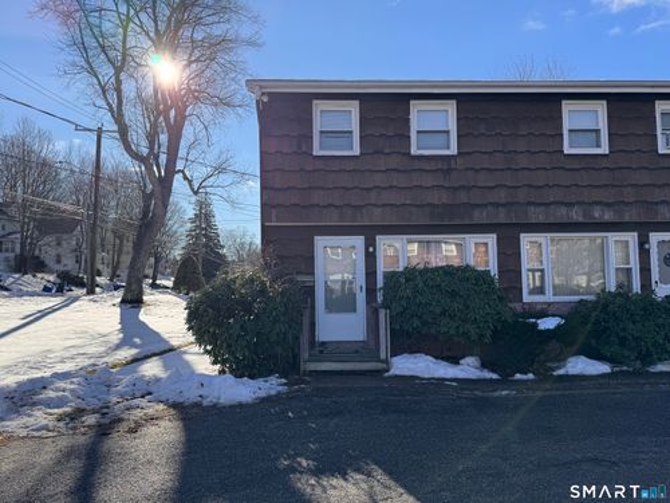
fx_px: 465
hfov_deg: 71.6
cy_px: 252
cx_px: 335
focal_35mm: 24
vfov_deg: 56.8
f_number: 1.78
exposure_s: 1/3597
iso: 80
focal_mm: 6.76
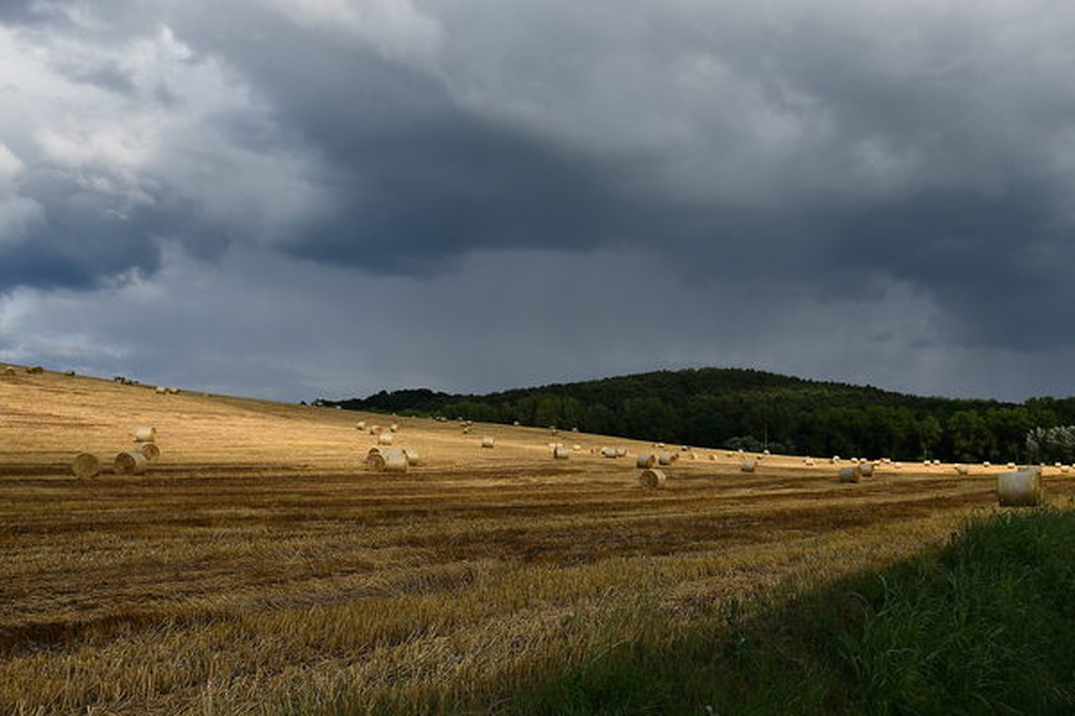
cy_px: 358
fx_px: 1075
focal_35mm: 36
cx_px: 538
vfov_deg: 36.9
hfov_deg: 53.1
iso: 100
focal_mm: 24
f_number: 7.1
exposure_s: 1/400
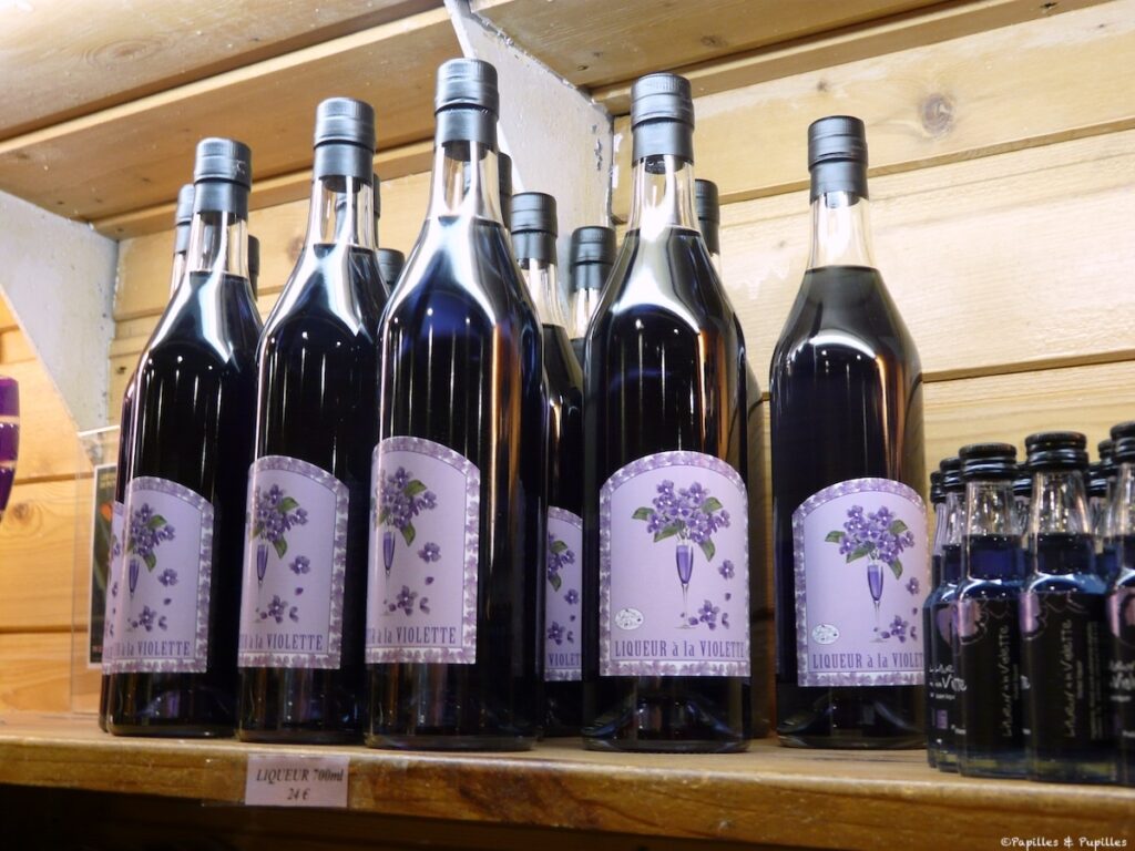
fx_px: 1410
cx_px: 568
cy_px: 426
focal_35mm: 43
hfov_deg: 43.9
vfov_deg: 33.6
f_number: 3.2
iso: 200
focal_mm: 7
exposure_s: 1/30
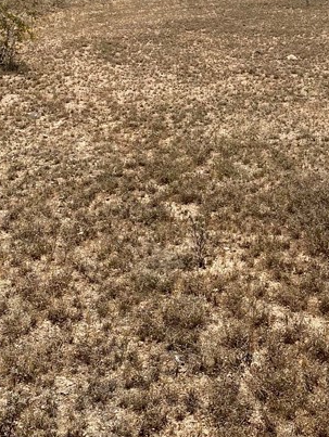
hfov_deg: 22.0
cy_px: 83
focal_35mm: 66
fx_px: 835
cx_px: 263
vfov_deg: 28.7
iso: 32
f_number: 1.8
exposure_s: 1/4464
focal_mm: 4.25
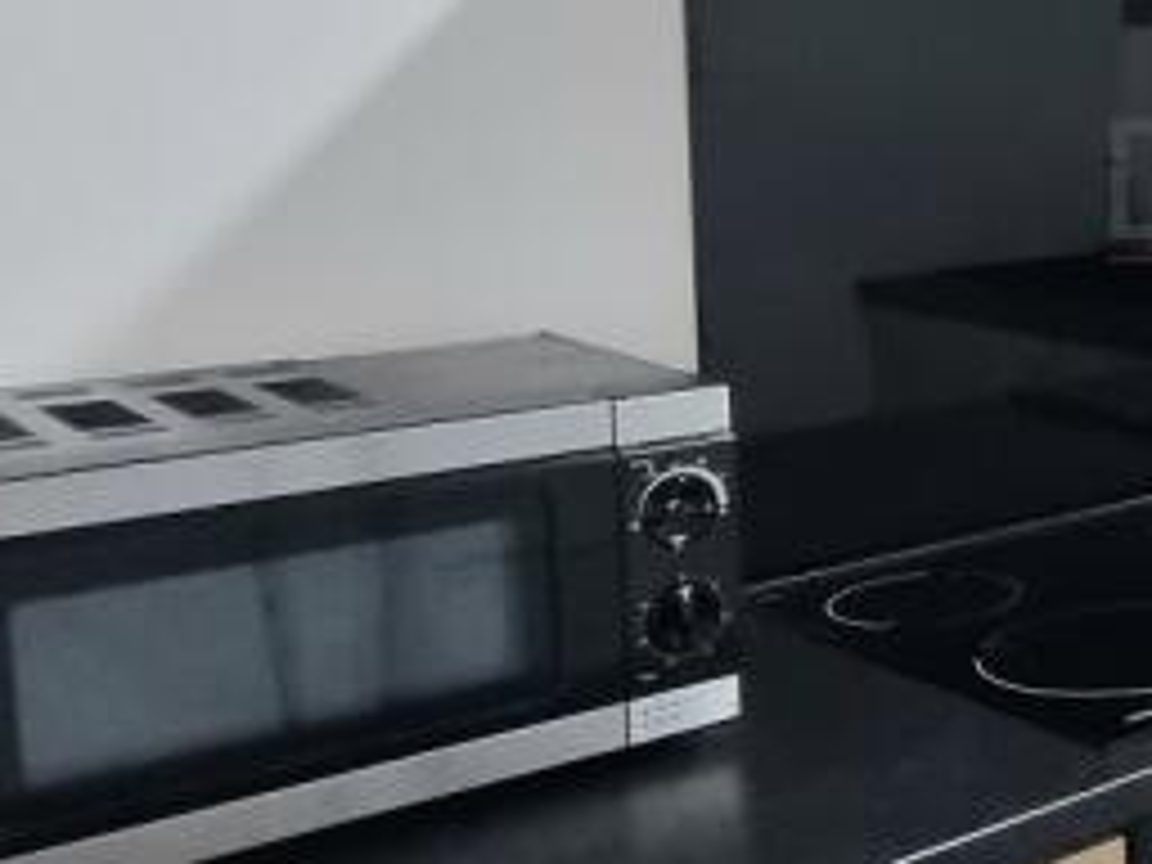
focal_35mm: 52
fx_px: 1731
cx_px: 1656
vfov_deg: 27.6
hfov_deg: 27.5
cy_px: 216
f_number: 2.2
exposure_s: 1/60.2
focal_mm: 2.2
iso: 250
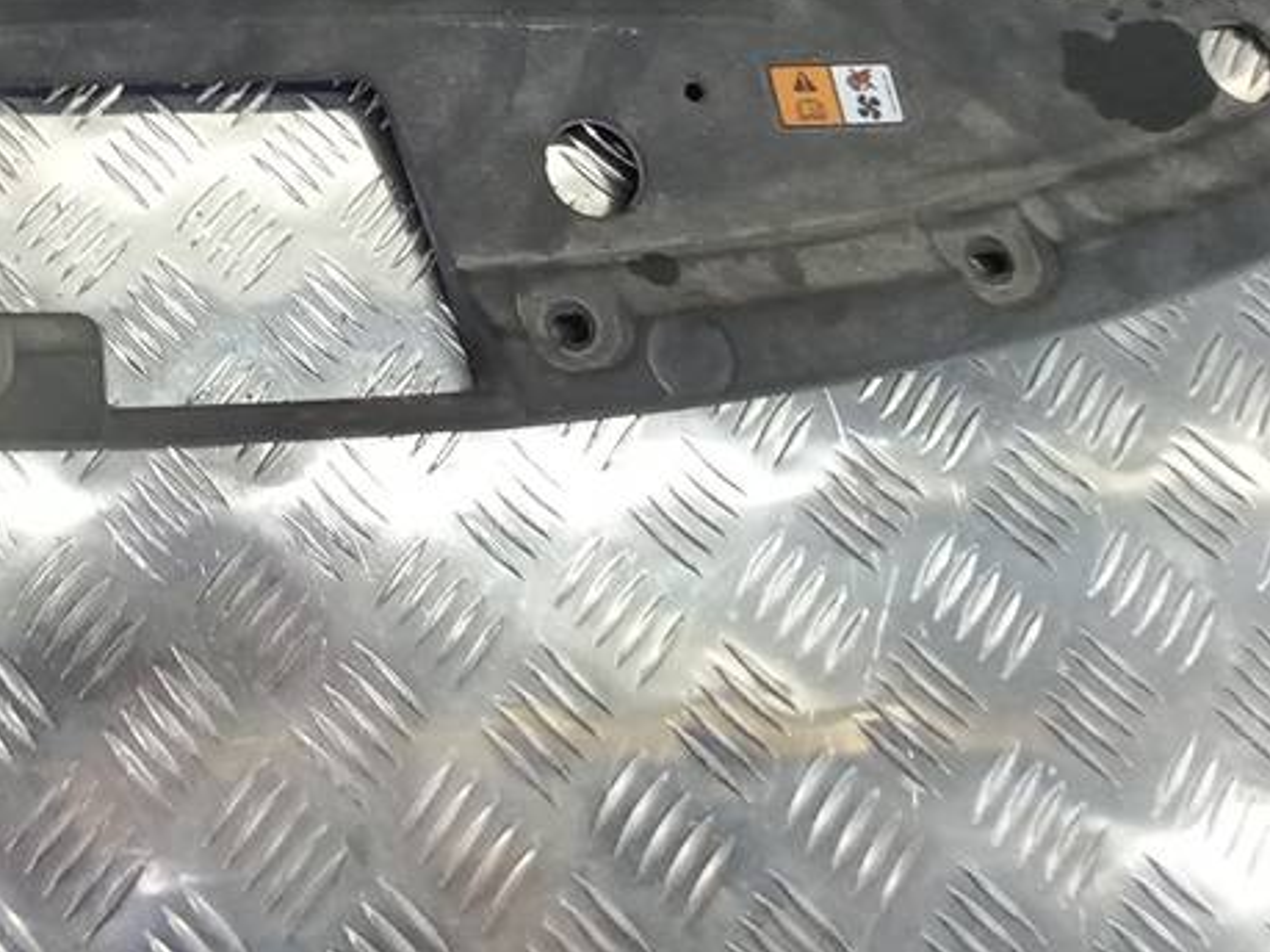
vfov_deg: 42.5
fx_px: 1064
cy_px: 28
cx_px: 83
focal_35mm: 29
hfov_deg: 52.6
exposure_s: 1/60
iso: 64
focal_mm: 1.42
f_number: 2.2
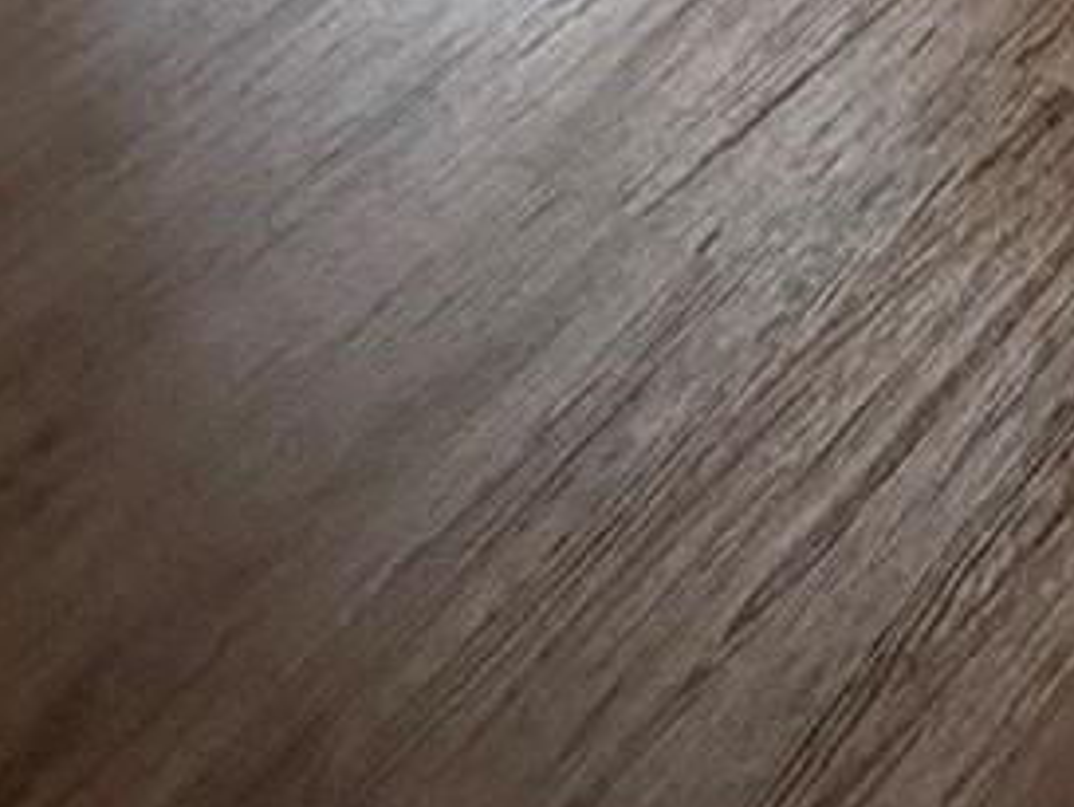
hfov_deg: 17.8
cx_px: 1279
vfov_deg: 9.9
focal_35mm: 105
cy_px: -1736
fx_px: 3259
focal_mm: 2.22
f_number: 2.2
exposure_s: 1/95
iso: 320
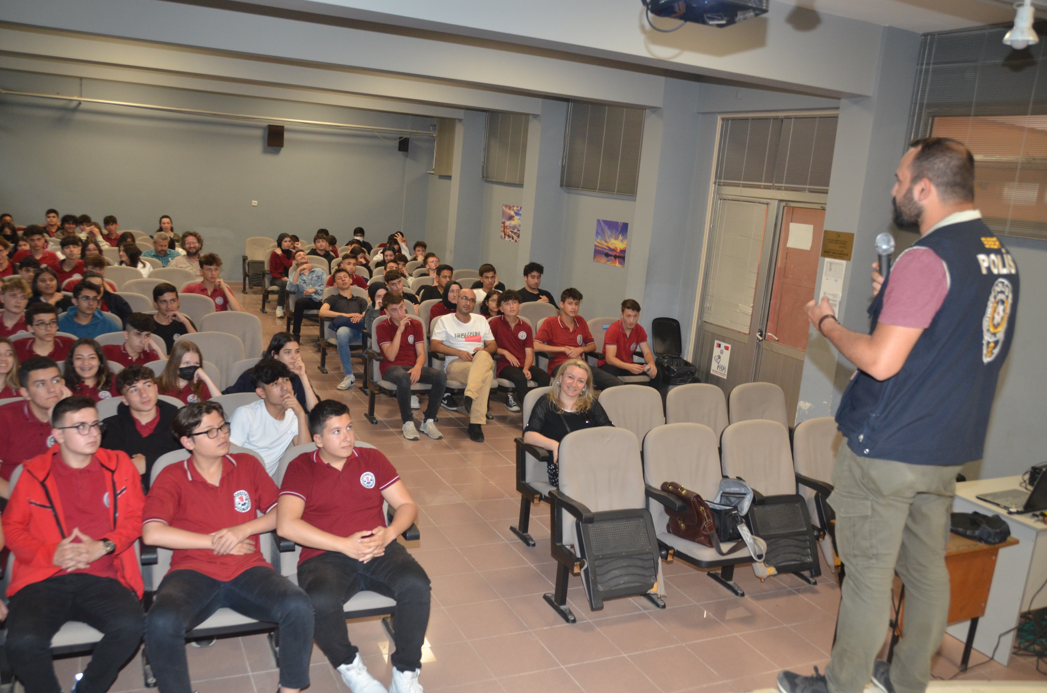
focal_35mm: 30
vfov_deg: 43.4
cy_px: 346
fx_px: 871
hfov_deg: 62.0
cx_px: 524
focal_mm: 20
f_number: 4
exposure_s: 1/60
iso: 800
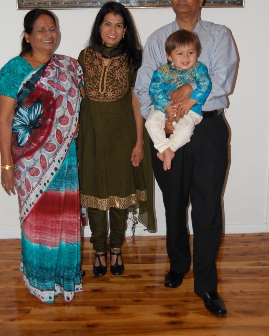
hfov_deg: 33.4
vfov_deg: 40.9
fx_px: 448
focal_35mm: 45
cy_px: 131
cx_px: 135
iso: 400
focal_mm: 26
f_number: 4.2
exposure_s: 1/60
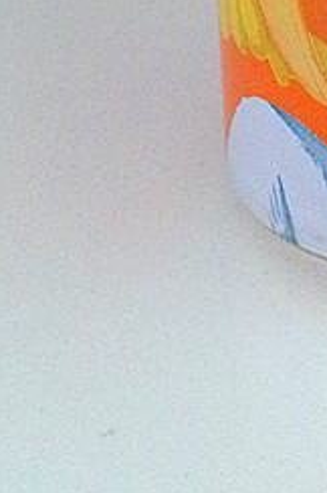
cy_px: -242
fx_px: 1353
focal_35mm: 99
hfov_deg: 13.1
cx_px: 470
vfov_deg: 18.4
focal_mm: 4.15
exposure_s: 1/15
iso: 400
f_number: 2.2
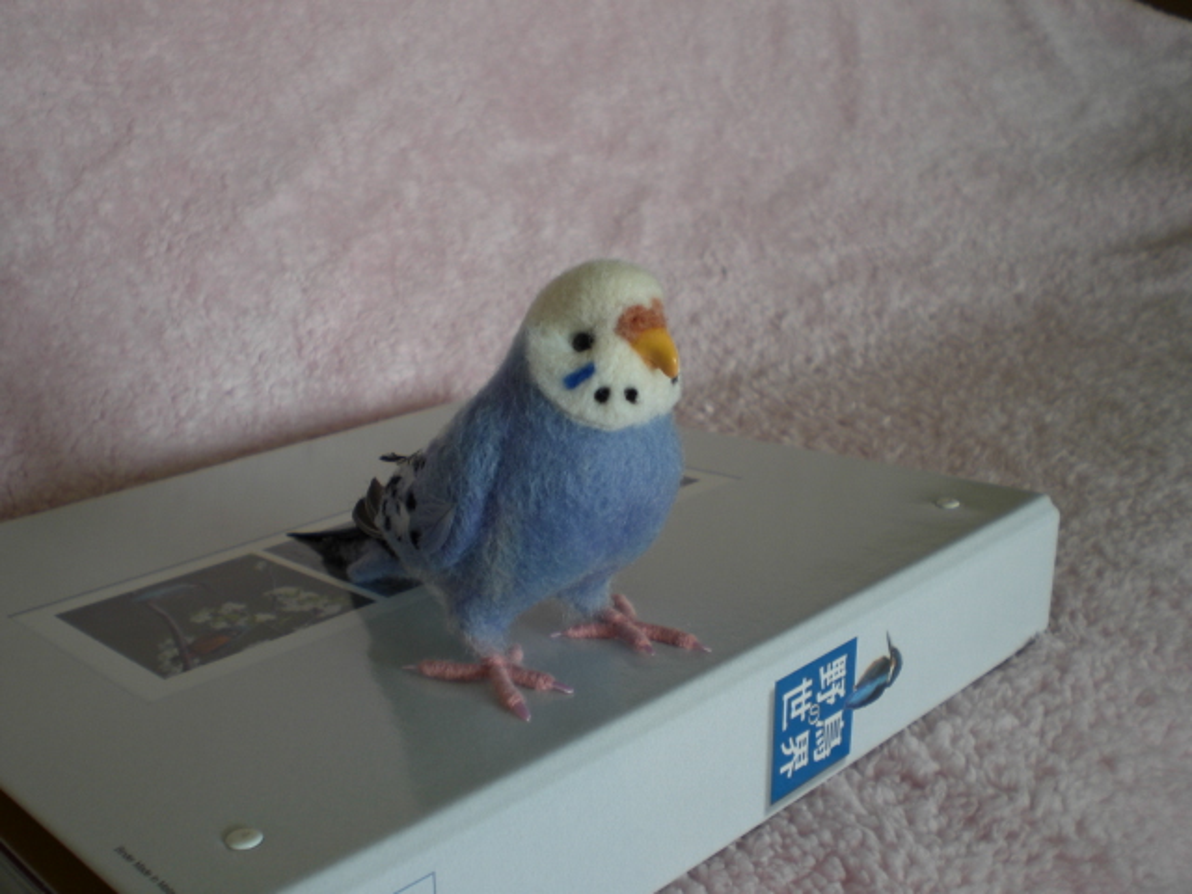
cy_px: 447
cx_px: 596
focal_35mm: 38
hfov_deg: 49.0
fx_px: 1309
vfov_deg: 37.7
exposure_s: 1/40
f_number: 3.1
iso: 50
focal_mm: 6.3
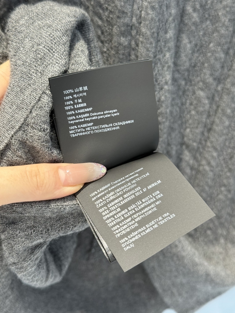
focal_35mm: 48
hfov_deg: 30.3
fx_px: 434
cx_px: 118
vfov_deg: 39.7
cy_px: 156
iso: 100
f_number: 1.78
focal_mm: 6.76
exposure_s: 1/50
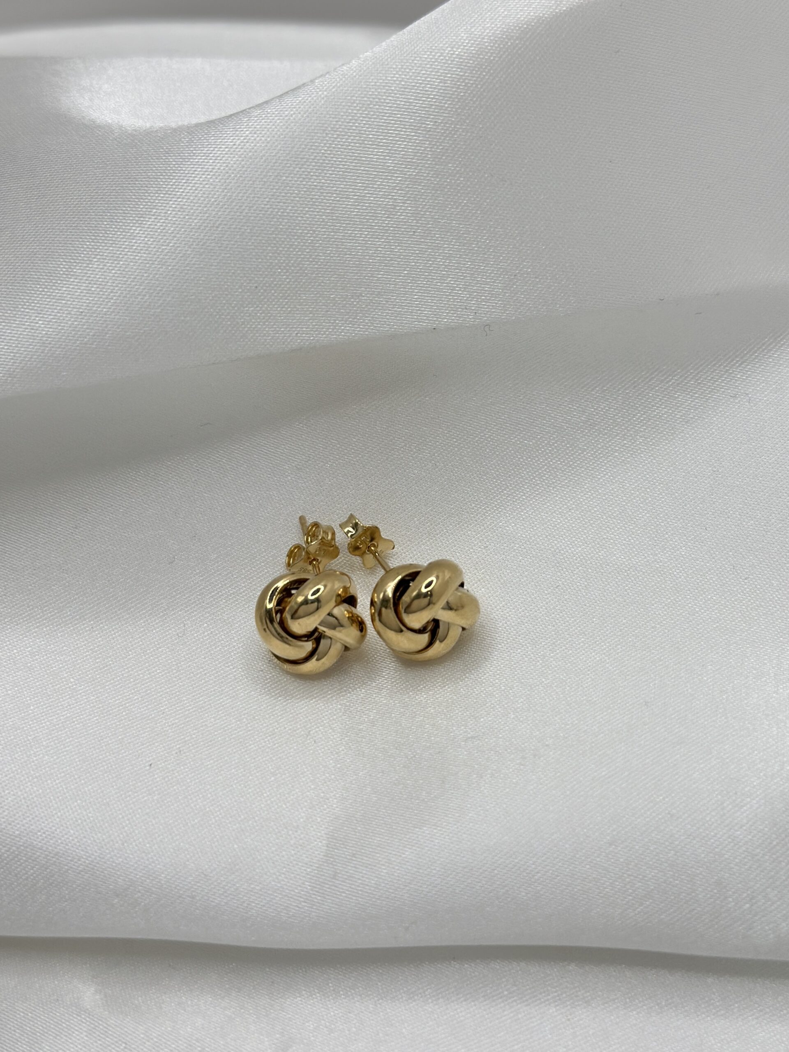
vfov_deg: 39.7
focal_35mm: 48
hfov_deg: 30.3
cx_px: 394
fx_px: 1459
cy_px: 526
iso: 80
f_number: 1.78
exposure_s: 1/1916
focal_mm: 6.86
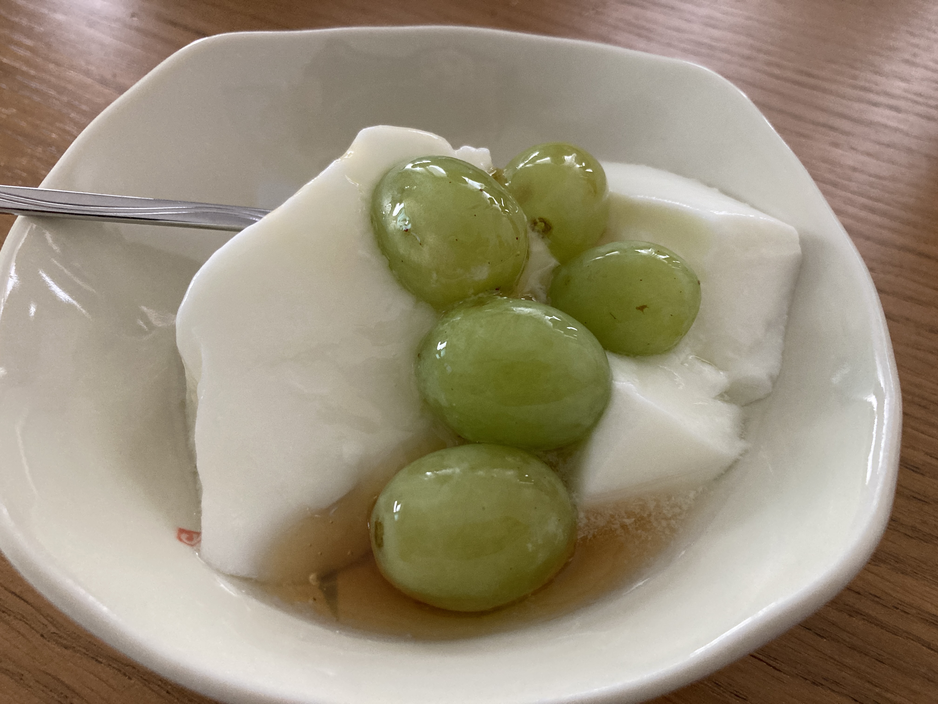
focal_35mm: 28
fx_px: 759
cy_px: 352
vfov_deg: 49.7
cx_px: 469
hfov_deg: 63.4
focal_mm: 3.99
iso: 320
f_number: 1.8
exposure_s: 1/60
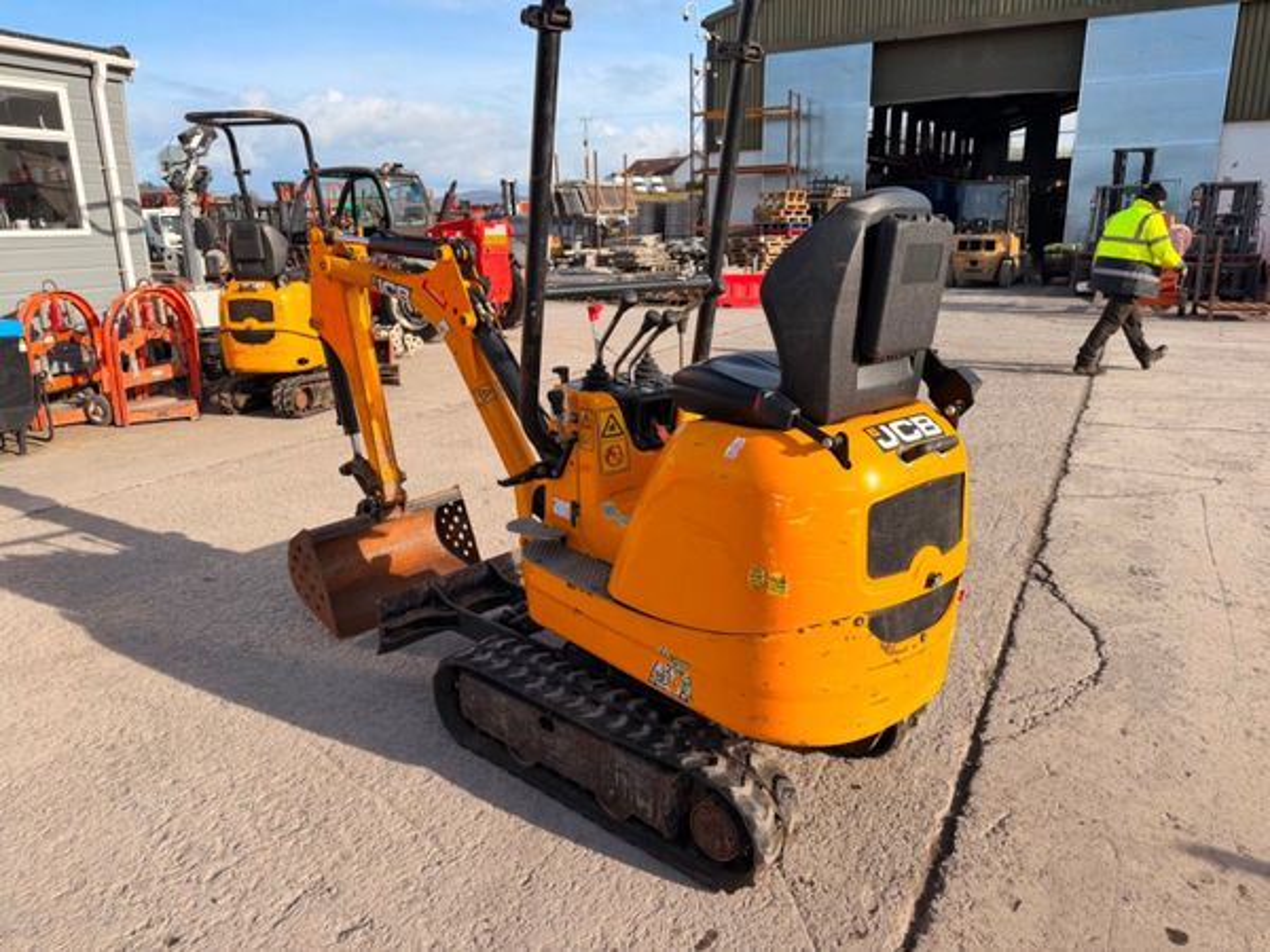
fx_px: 881
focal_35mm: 24
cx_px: 635
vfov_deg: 56.8
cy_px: 476
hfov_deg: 71.6
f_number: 1.78
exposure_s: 1/2000
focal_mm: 6.76
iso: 80
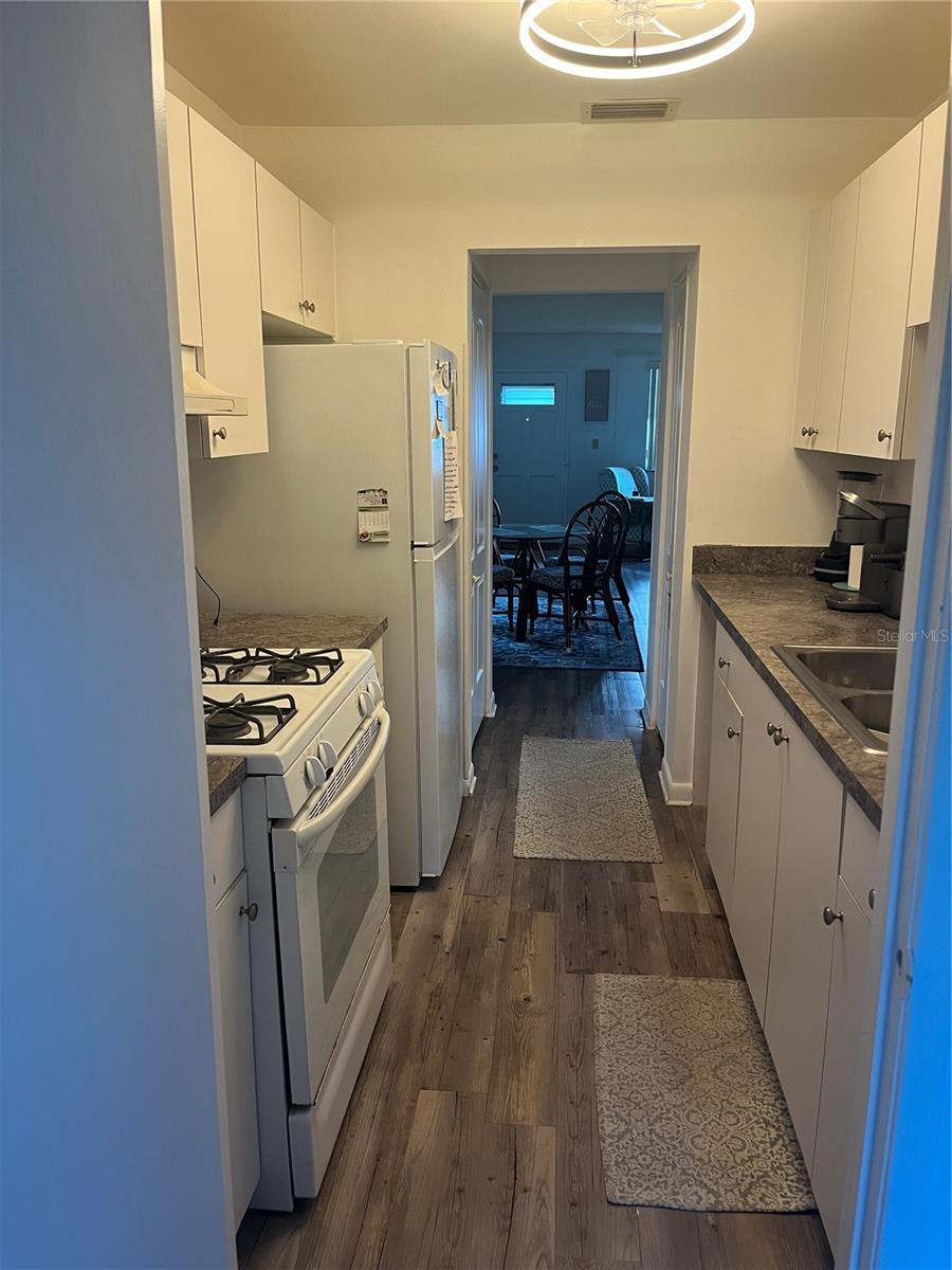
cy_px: 635
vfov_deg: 67.3
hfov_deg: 53.1
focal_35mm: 26
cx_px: 476
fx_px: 953
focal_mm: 5.1
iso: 125
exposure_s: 1/67
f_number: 1.6
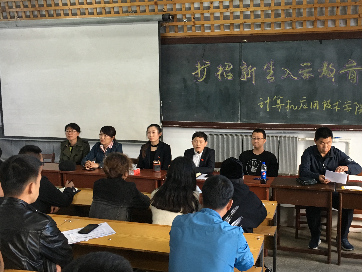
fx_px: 408
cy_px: 135
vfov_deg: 36.8
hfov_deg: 47.5
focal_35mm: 39
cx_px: 219
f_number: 2.2
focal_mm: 4.15
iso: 200
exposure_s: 1/33
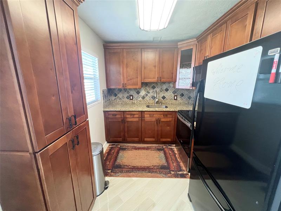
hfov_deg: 106.2
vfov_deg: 89.9
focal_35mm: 13
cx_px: 140
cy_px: 106
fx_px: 106
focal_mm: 1.57
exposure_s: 1/60
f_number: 1.8
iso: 250
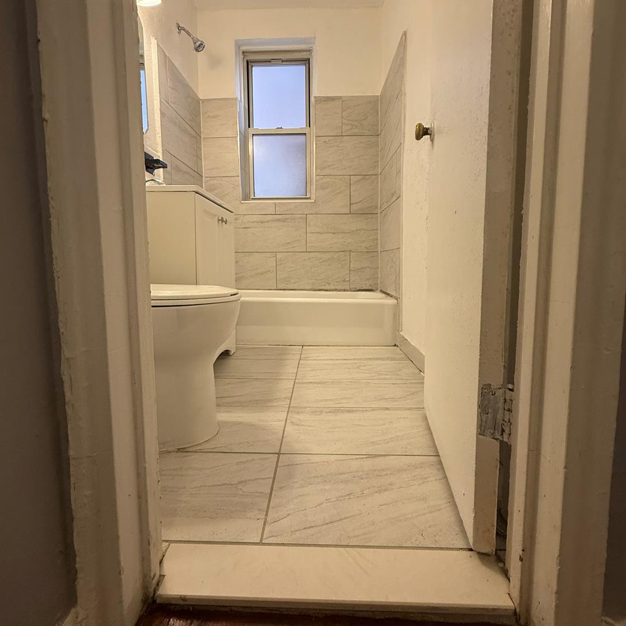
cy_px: 292
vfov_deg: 83.9
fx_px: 348
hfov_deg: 83.9
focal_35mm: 17
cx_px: 305
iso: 160
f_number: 2.2
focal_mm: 2.22
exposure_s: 1/60
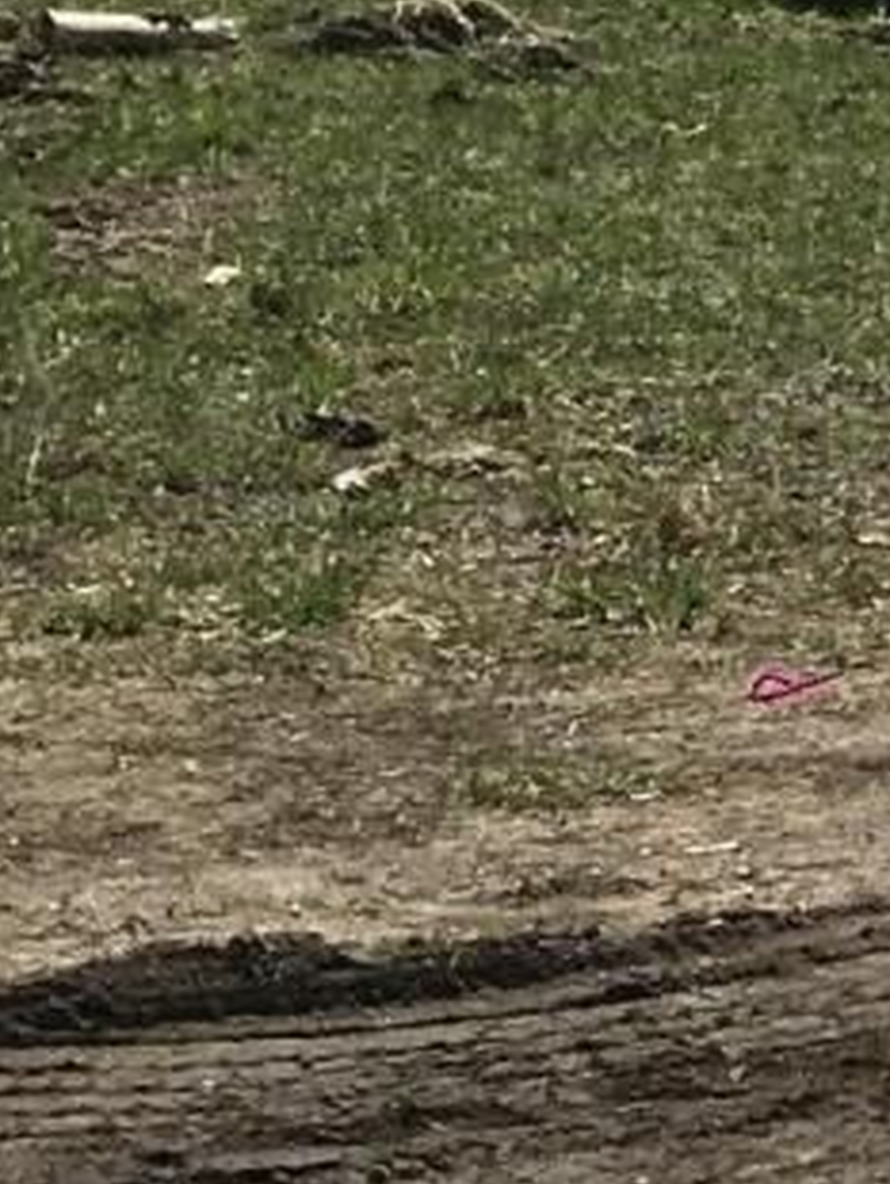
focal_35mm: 187
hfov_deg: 7.1
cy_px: -176
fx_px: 6402
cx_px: 2731
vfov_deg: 10.4
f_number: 2.2
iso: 25
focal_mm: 4.15
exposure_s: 1/2959
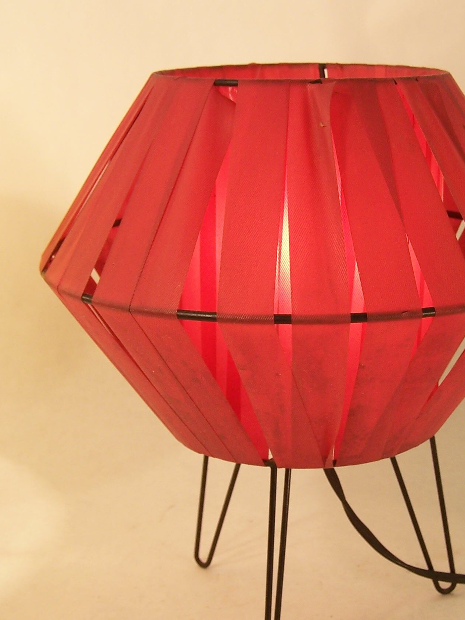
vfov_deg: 33.2
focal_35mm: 58
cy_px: 362
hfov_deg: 25.1
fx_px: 1039
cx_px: 320
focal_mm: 6.3
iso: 80
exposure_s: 1/60
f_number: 2.8
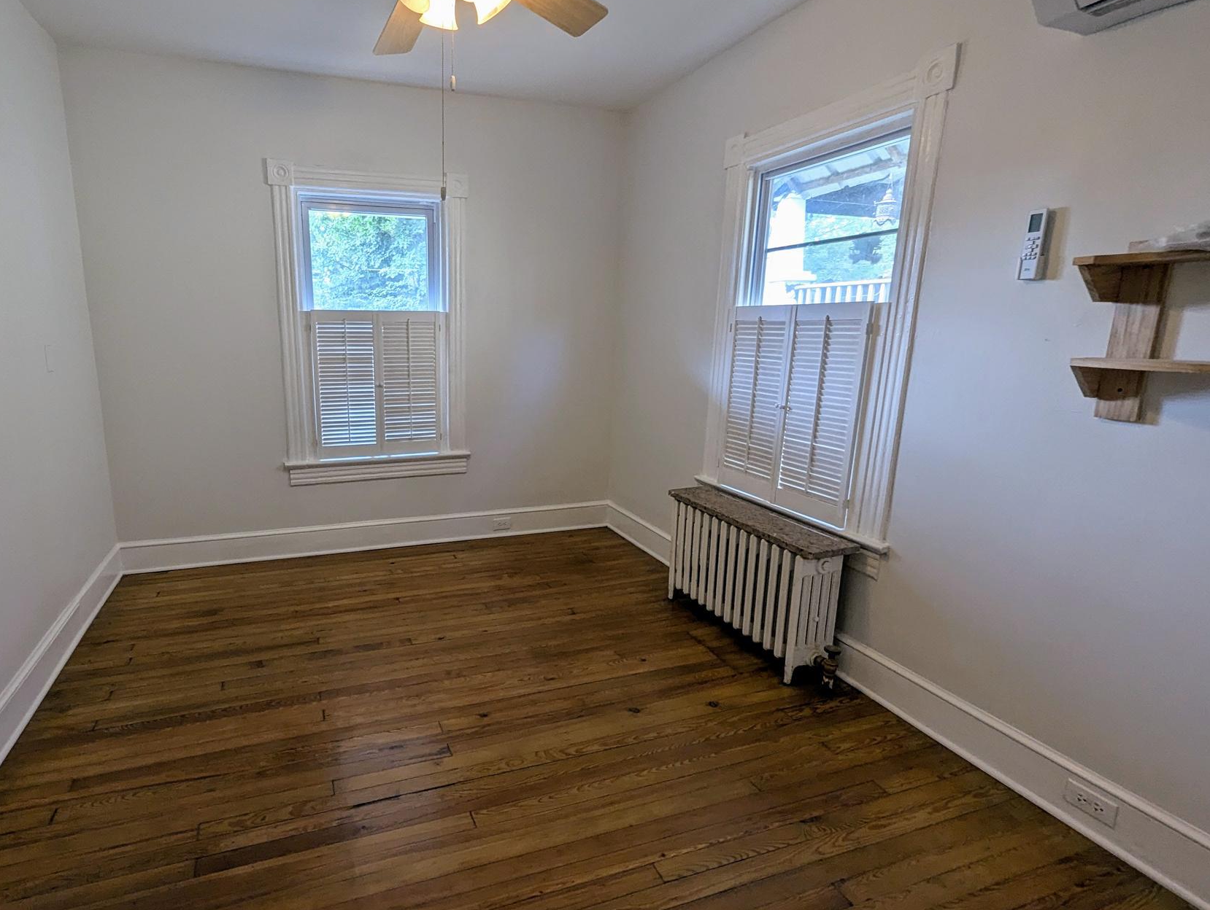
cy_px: 456
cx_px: 485
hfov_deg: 93.2
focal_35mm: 16
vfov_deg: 78.2
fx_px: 560
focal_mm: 1.95
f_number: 2.2
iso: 58
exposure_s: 1/24
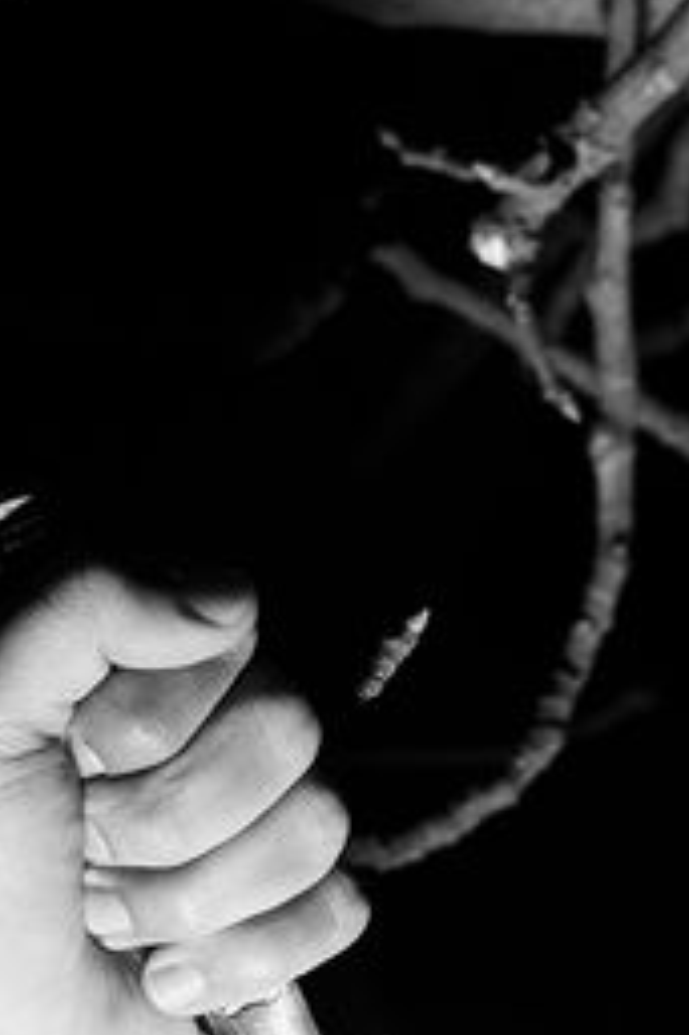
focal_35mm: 420
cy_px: 1234
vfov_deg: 4.9
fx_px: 12073
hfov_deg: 3.3
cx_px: 141
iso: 200
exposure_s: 1/125
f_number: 11
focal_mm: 120
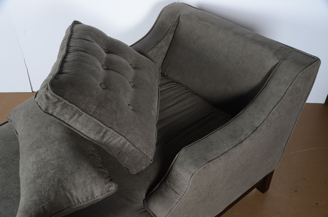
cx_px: 164
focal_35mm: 38
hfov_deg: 51.4
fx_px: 341
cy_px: 108
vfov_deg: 35.3
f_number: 7.1
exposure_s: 1/80
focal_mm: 25
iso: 160
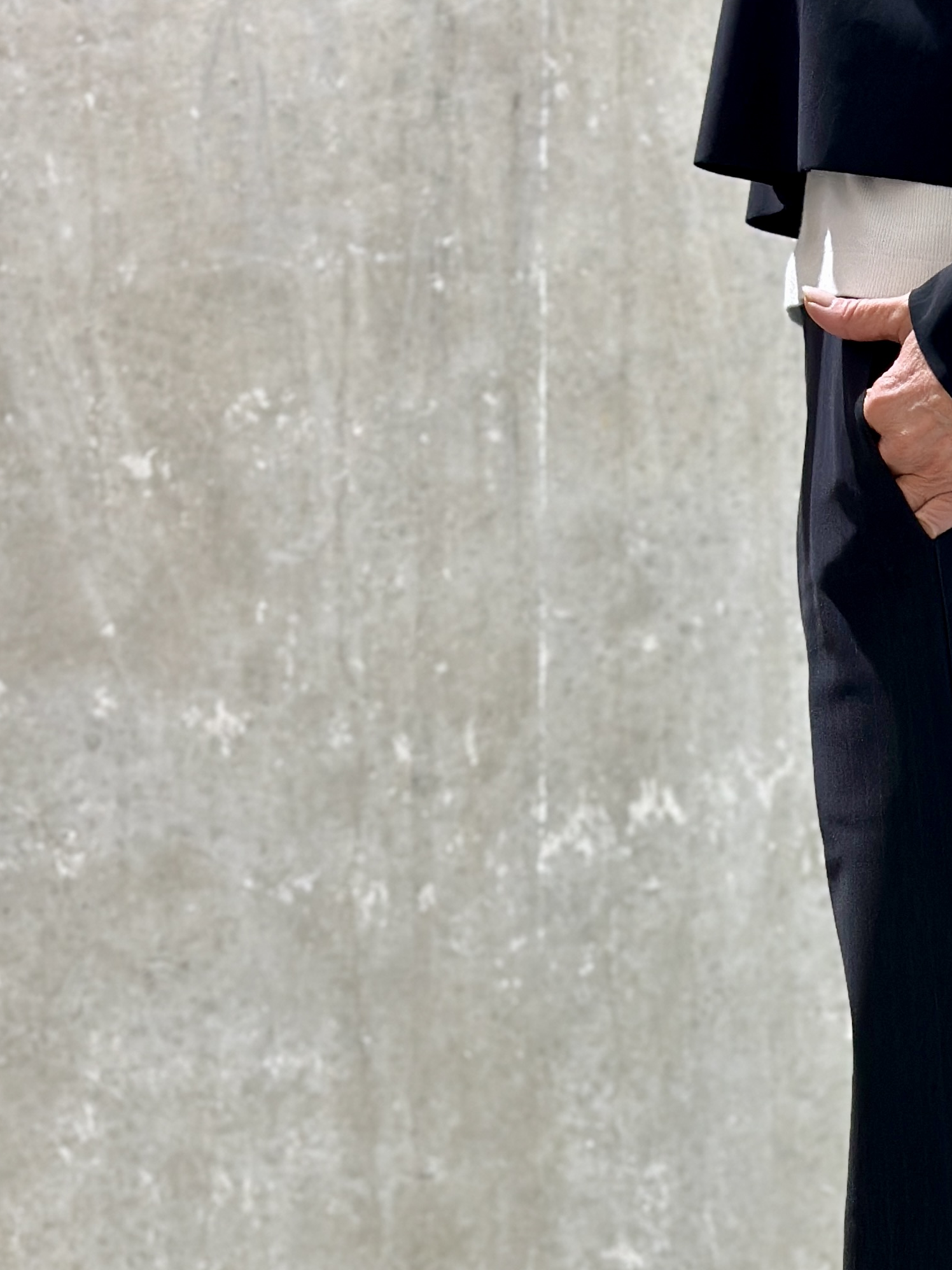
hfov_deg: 15.0
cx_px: 888
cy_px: 1245
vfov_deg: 19.7
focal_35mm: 97
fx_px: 3557
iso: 100
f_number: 1.78
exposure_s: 1/50
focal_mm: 6.86
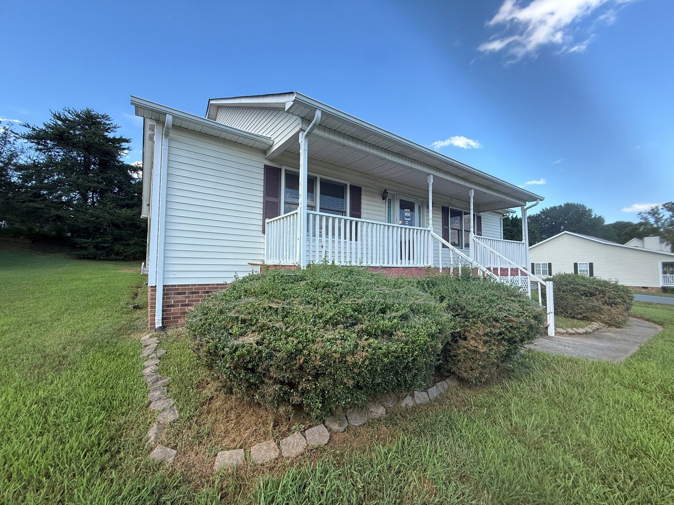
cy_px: 252
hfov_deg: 102.1
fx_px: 273
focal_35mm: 14
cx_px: 337
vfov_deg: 85.7
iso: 50
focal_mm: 2.22
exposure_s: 1/658
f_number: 2.2
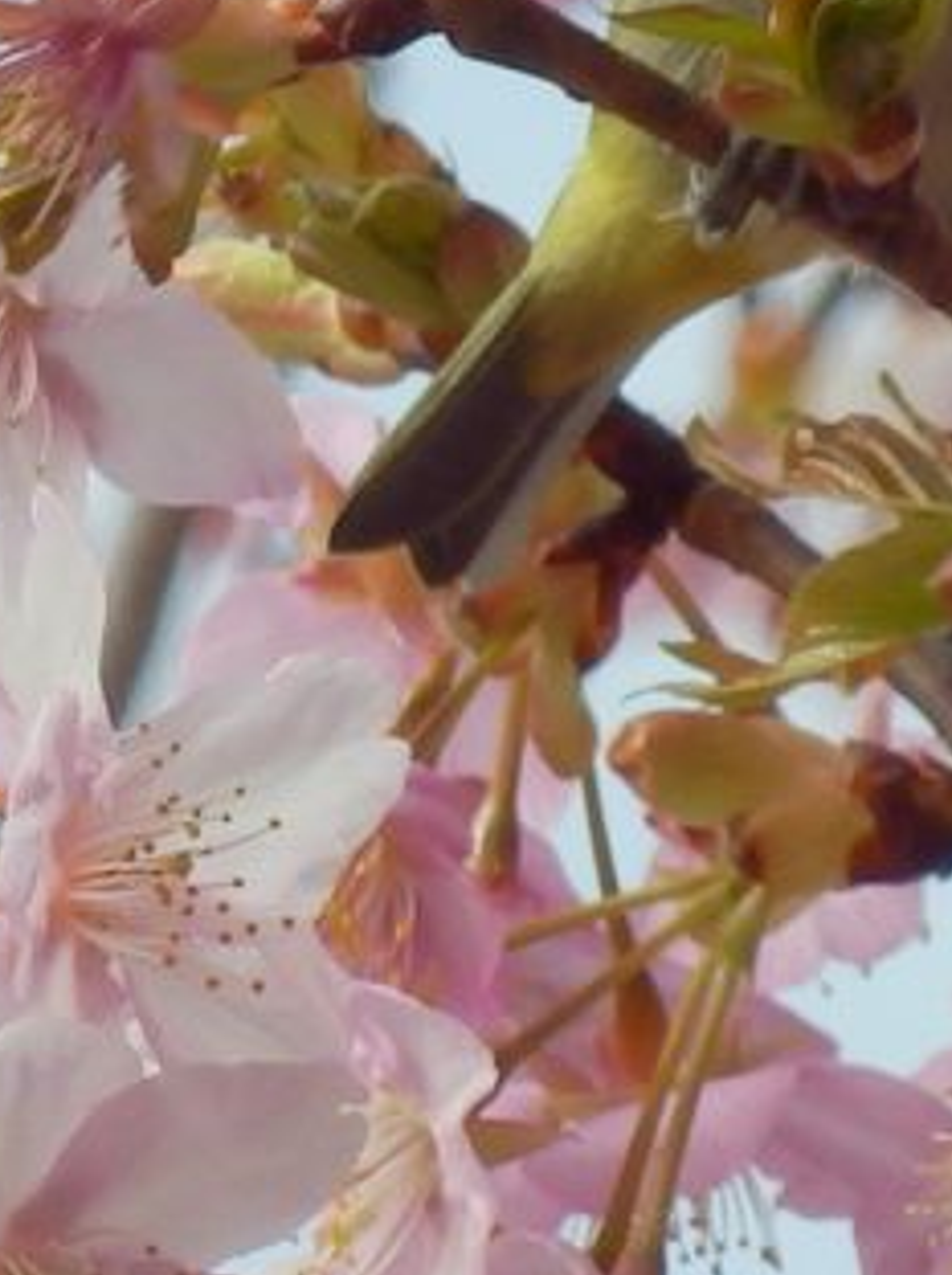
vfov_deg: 3.2
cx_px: 1032
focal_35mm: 616
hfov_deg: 2.4
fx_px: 22650
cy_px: -257
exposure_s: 1/320
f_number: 5.8
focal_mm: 42.5
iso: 80
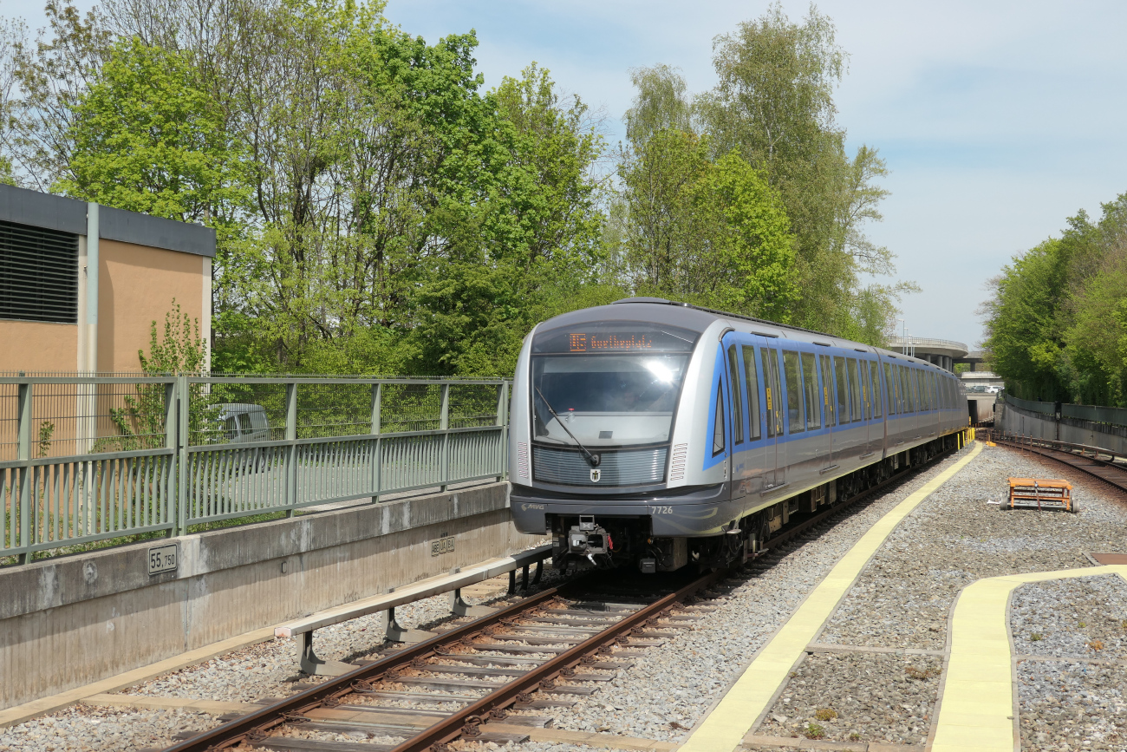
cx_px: 564
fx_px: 1597
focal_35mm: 51
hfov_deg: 38.9
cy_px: 376
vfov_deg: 26.5
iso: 125
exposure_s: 1/800
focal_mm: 18.7
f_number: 5
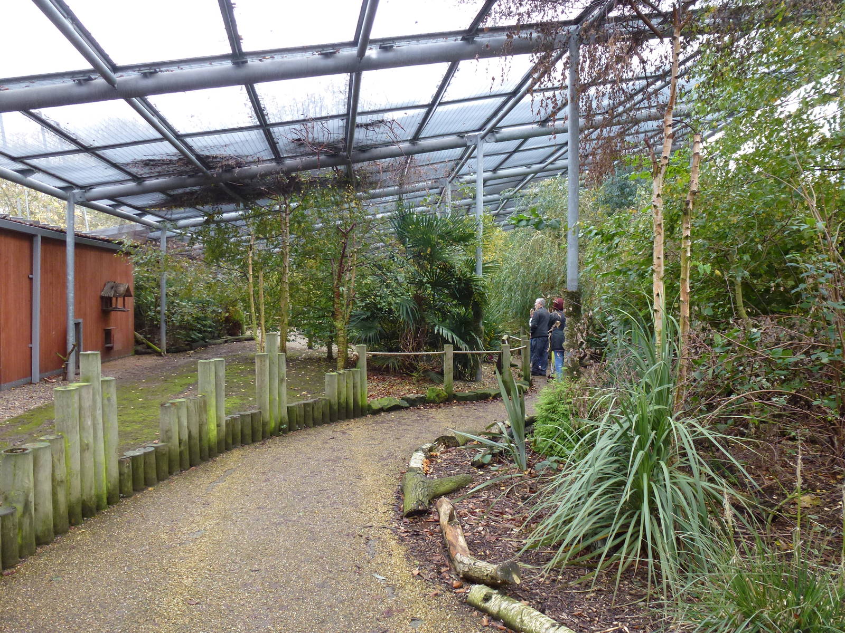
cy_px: 316
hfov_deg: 71.6
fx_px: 586
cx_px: 422
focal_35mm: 24
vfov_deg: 56.8
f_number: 3.3
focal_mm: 4.3
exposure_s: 1/60
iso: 200
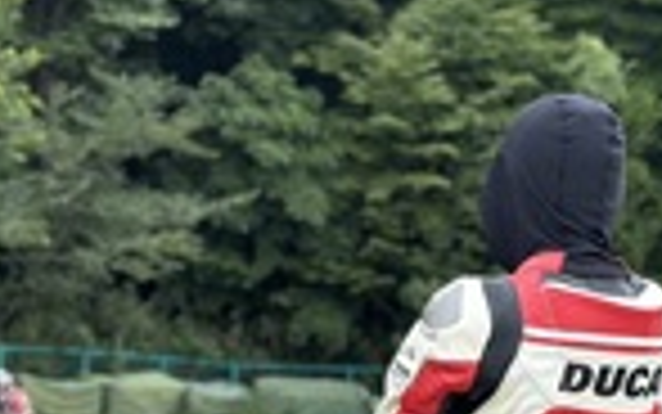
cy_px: 508
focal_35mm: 138
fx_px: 2491
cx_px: 392
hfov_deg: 15.1
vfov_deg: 9.4
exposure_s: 1/694
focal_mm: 6.86
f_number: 1.78
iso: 80
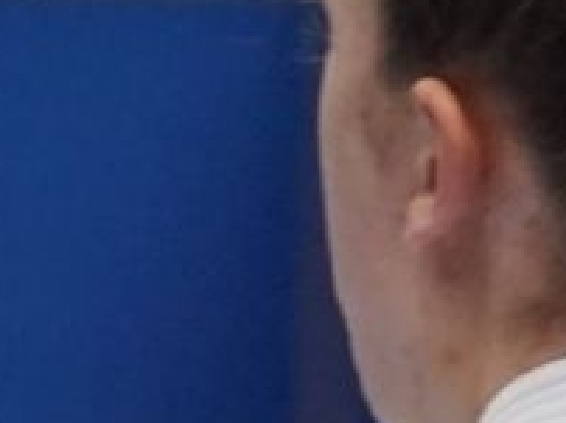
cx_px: -860
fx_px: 25330
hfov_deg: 1.3
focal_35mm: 1551
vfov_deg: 1.0
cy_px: 969
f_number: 2.8
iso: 3200
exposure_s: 1/1000
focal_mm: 121
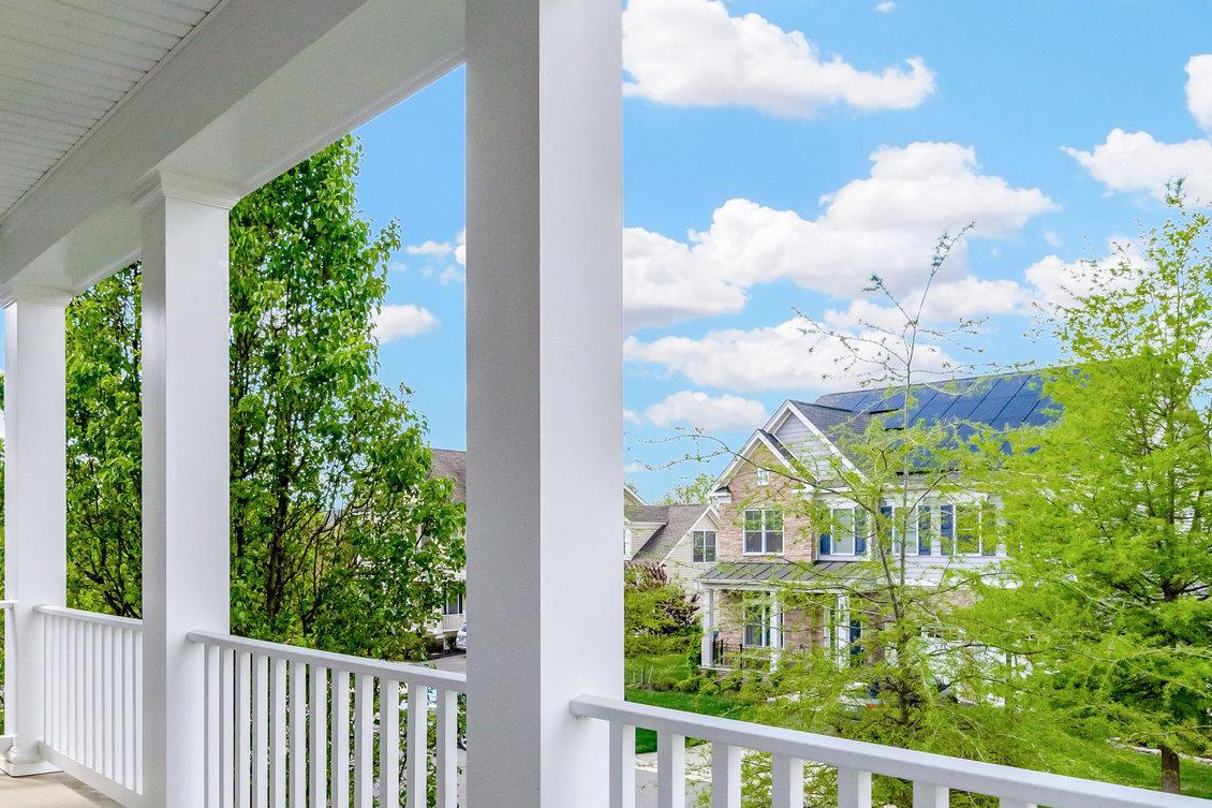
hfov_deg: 62.4
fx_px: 976
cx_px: 425
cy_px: 554
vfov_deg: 44.1
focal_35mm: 29
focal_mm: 16
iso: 1250
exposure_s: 1/1600
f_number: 7.1
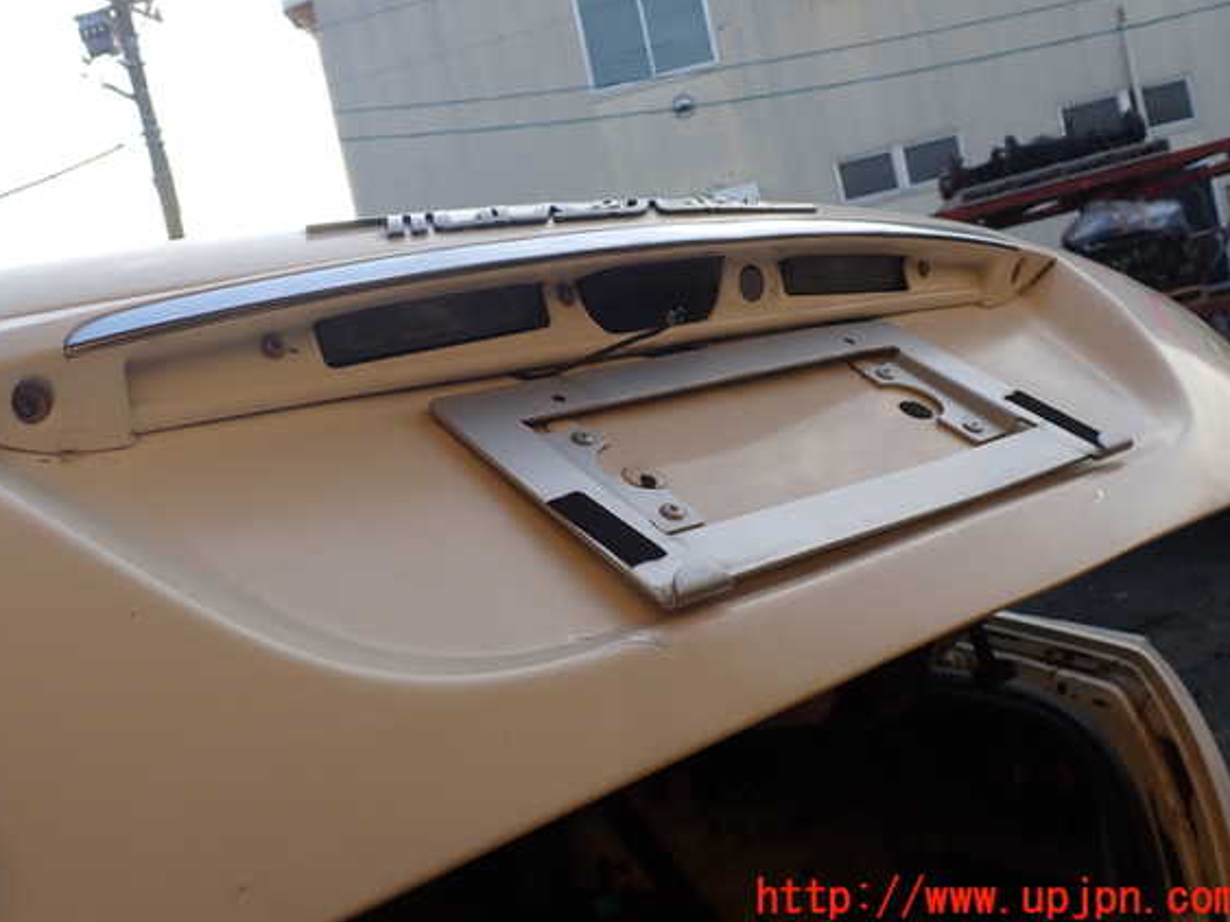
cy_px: 435
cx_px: 594
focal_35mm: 32
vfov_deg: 44.1
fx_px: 1137
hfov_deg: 56.8
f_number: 3.2
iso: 100
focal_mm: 5.4
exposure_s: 1/200
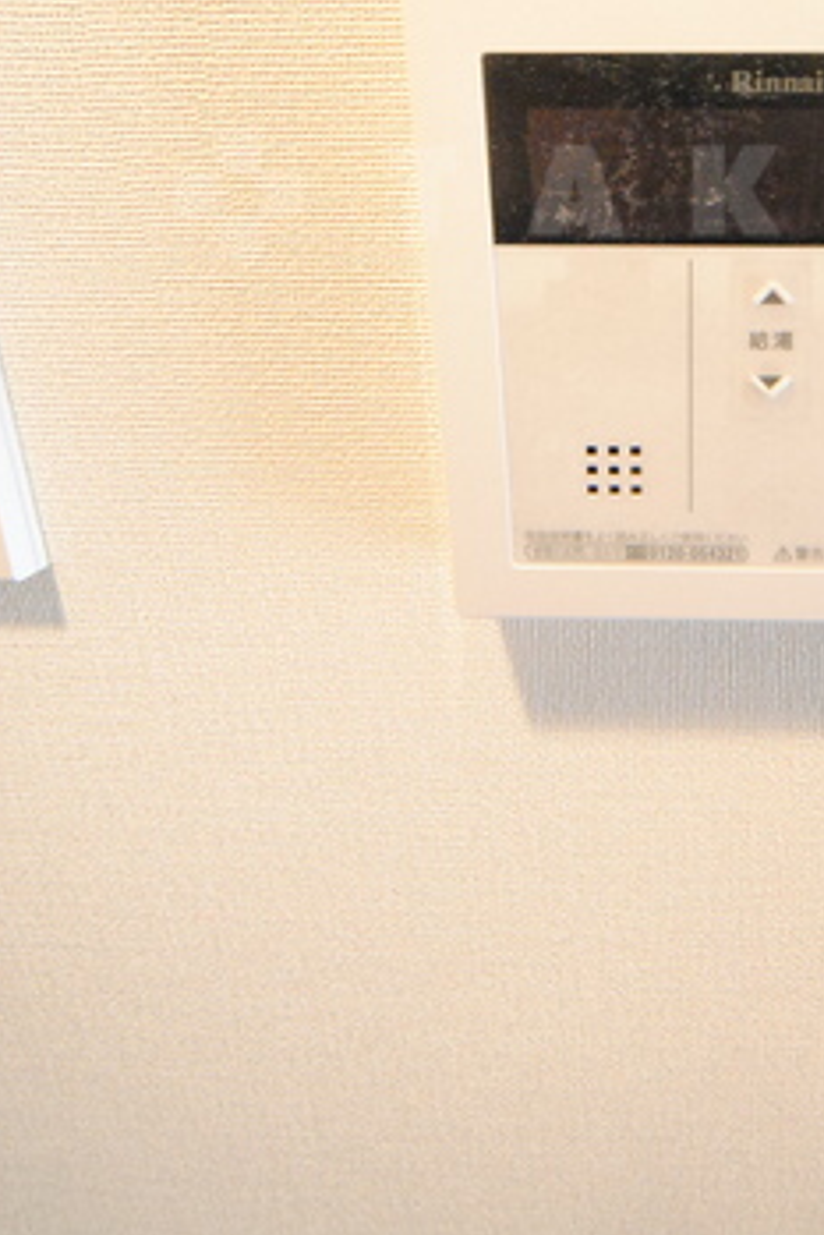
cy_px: 195
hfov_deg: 52.1
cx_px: 704
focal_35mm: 22
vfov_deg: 68.5
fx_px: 755
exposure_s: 1/30
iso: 1600
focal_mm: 8
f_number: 4.5
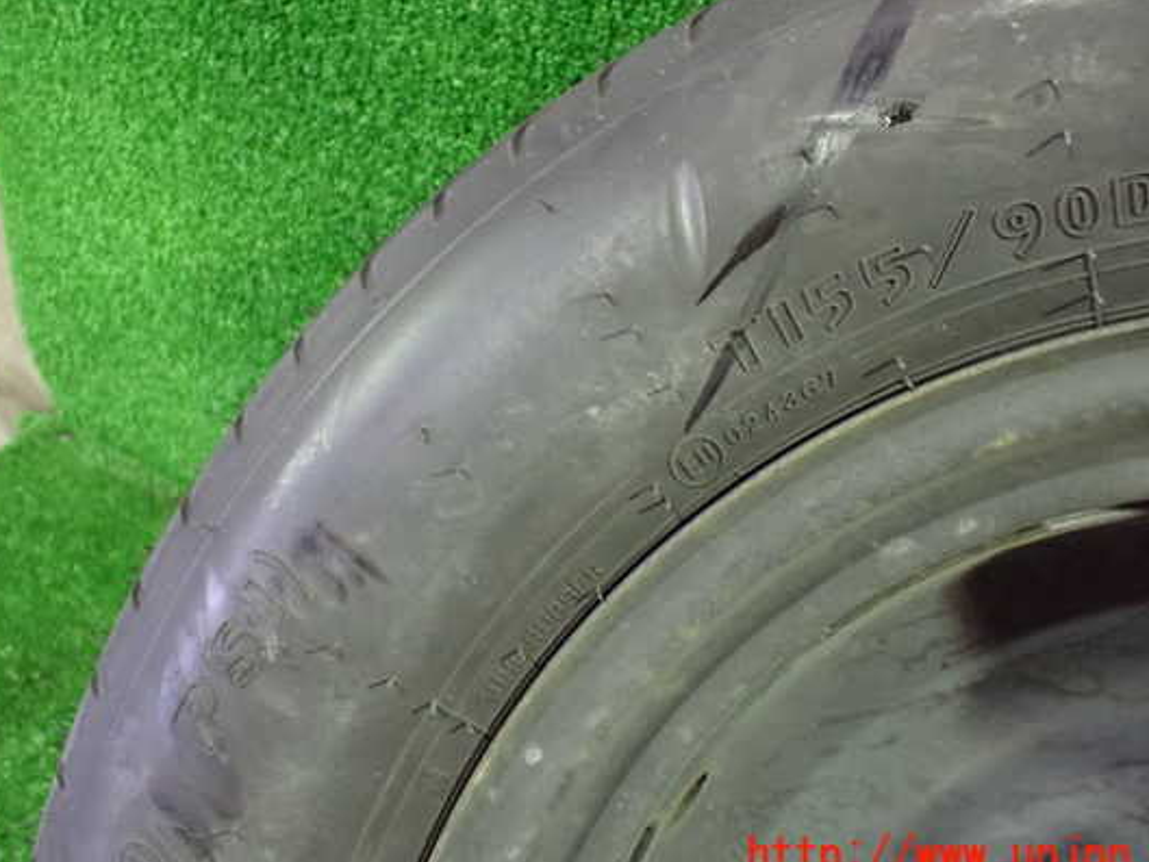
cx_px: 586
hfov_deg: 53.9
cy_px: 395
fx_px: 1129
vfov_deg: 41.8
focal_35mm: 34
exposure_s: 1/30
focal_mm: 5.4
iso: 1250
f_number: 2.3
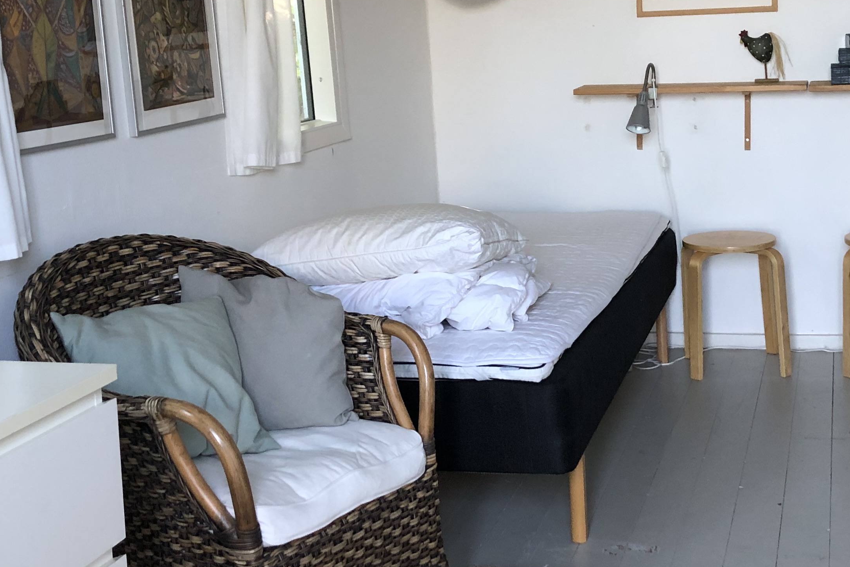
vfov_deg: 24.8
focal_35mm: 54
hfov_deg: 36.7
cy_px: 148
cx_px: 516
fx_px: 1275
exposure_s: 1/25
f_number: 1.8
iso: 40
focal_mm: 3.99
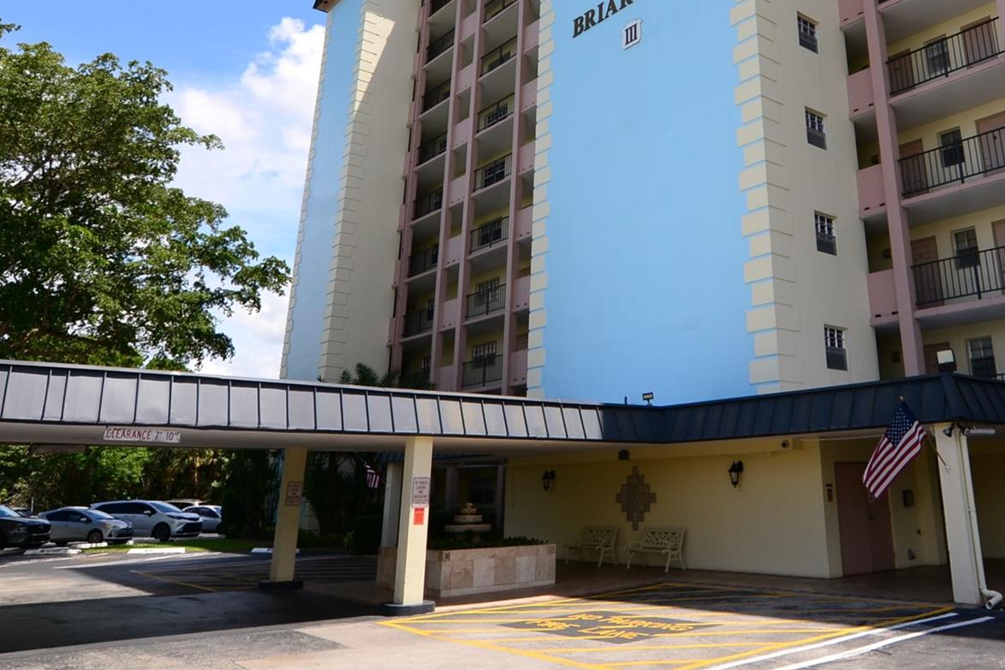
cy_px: 156
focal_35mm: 29
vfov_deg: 43.5
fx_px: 806
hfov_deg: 62.5
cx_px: 659
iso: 125
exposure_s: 1/125
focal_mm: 11
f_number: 11
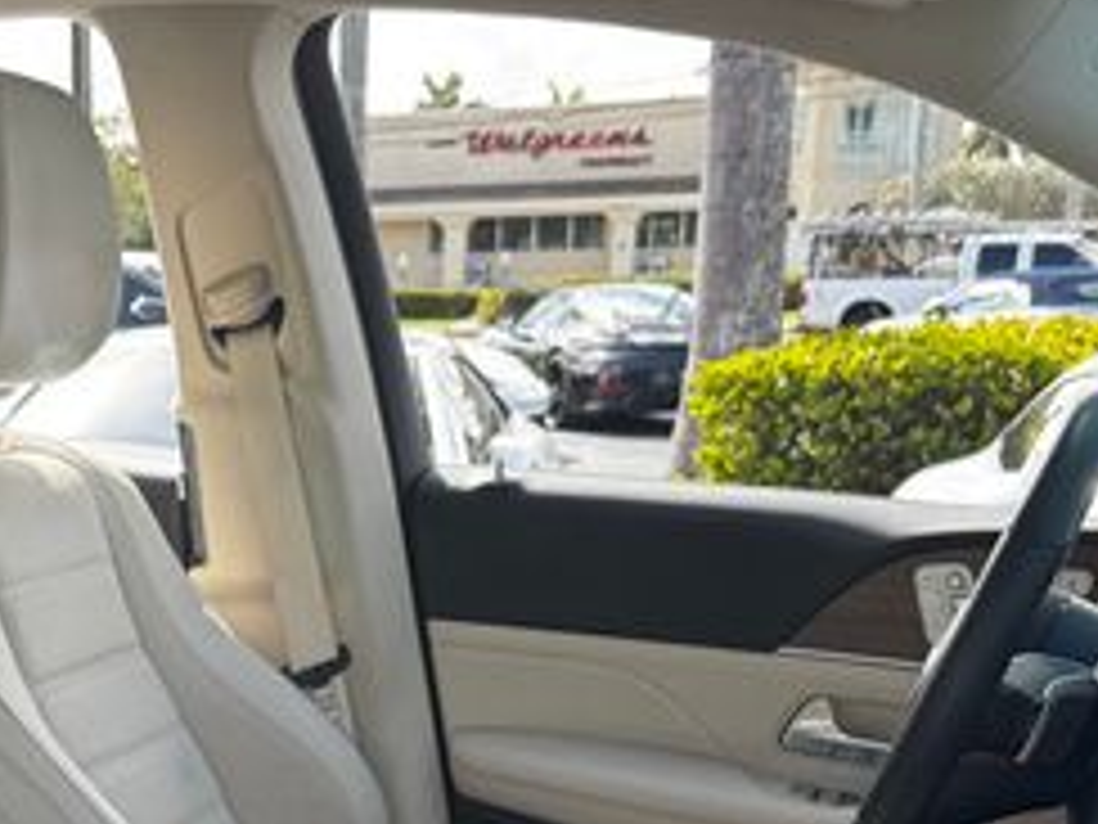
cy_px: 973
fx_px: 1998
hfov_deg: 29.8
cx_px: 166
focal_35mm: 63
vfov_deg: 21.7
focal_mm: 6.76
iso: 80
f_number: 1.78
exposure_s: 1/484
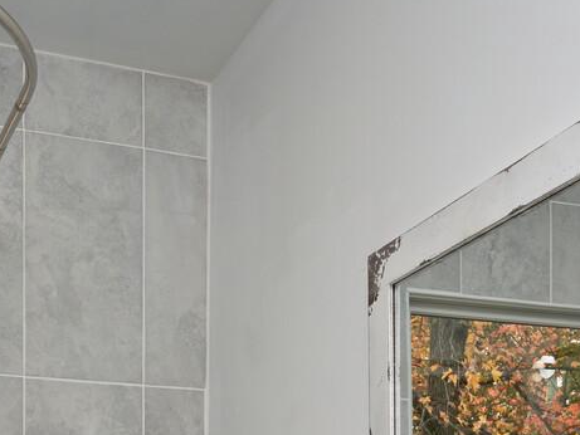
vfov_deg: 21.6
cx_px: 170
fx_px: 1006
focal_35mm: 60
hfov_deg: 31.8
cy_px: 595
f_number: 8
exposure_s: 1/160
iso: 400
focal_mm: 18
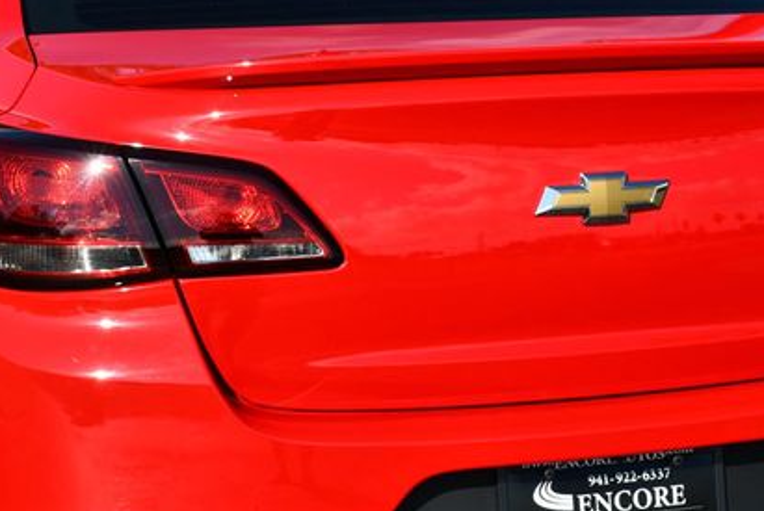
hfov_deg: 19.2
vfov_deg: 12.9
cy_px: 390
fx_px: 2252
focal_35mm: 106
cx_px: 502
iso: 100
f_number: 9
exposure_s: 1/320
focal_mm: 34
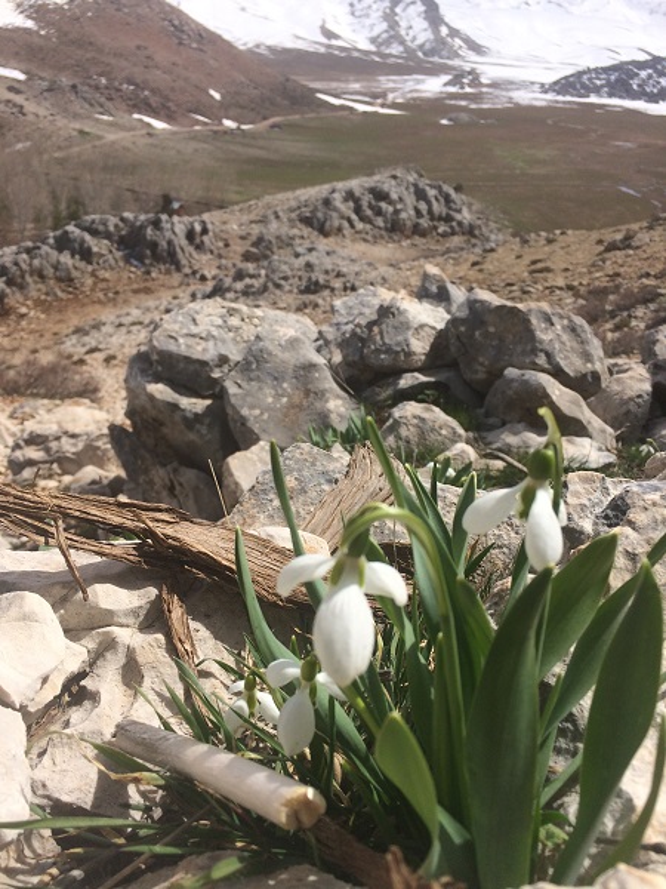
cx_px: 333
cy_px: 444
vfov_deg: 61.7
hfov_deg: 48.2
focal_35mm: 29
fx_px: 744
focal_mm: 4.15
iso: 32
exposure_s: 1/3425
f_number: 2.2
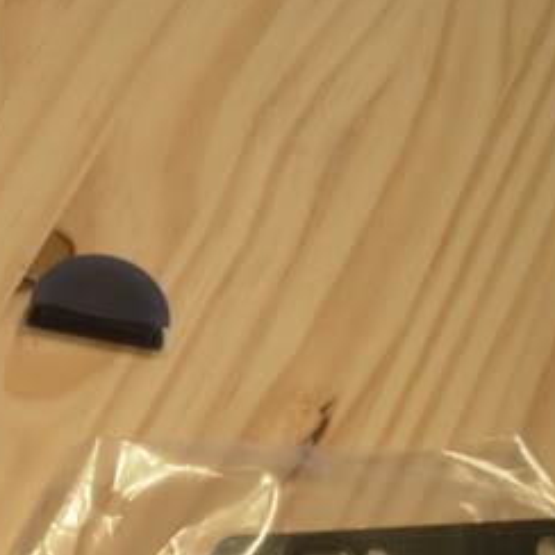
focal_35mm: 88
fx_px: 1596
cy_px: 464
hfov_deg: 19.0
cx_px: -32
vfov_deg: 19.5
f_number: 2.9
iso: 122
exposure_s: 1/32
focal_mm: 6.3
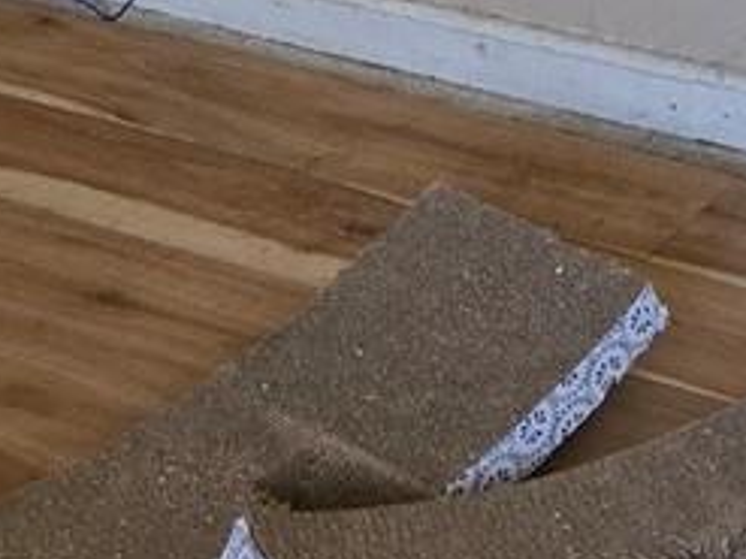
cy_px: -1042
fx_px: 3209
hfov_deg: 12.3
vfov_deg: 8.5
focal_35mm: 149
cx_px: 1256
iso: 640
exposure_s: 1/120
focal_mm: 5.4
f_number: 1.8
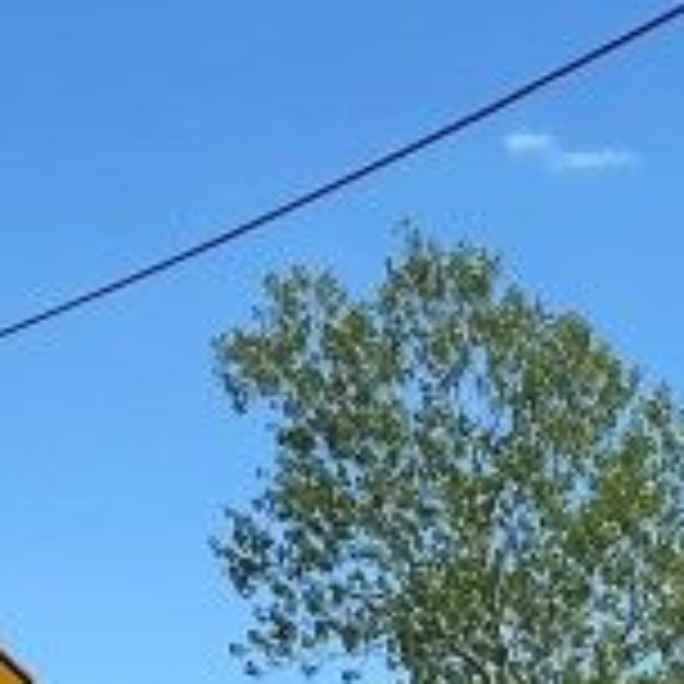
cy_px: 1220
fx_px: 3465
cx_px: 778
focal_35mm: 155
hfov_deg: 11.1
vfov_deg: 10.6
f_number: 1.8
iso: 32
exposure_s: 1/3300
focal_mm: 4.25
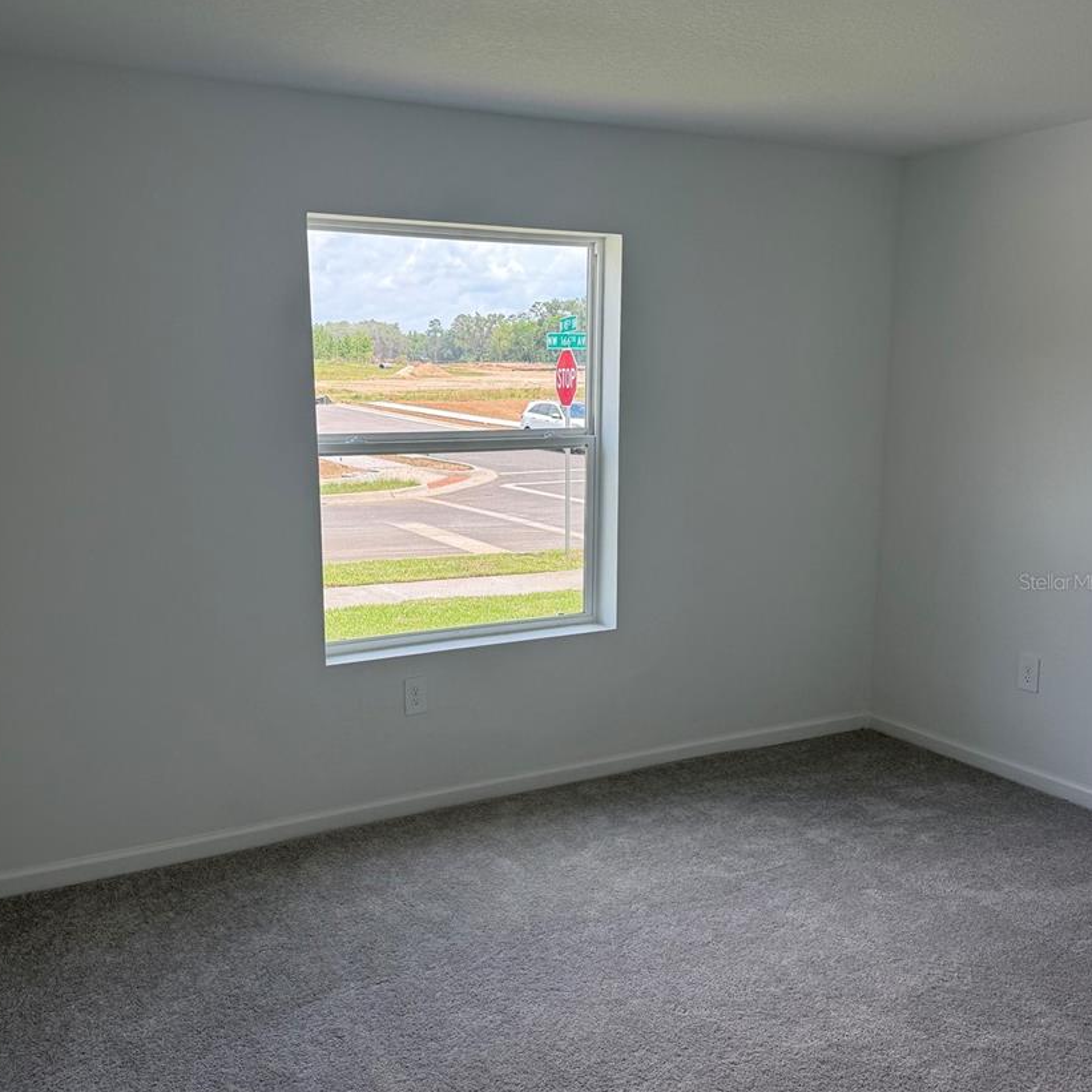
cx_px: 515
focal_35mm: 31
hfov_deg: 52.5
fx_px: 1106
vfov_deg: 52.5
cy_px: 581
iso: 100
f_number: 1.78
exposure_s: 1/627
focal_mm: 6.76
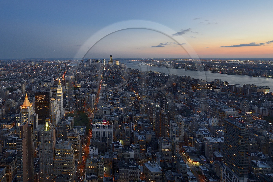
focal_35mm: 14
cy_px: 91
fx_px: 106
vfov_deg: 81.2
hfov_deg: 104.3
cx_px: 136
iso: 800
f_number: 5
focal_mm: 14
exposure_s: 1/25
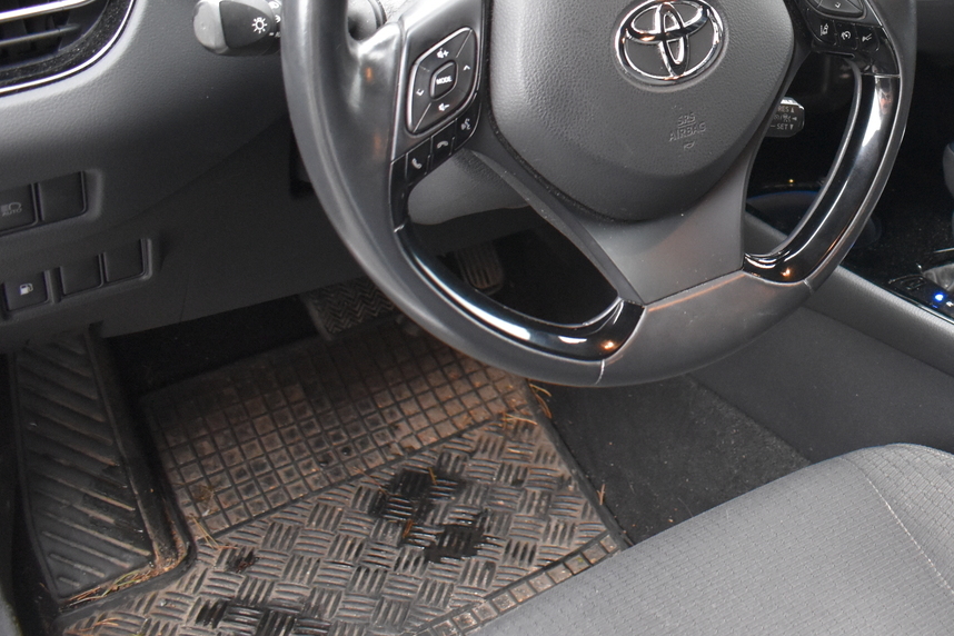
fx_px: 1351
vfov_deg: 26.2
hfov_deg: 36.8
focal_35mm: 51
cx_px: 834
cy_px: 185
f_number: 3.5
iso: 2000
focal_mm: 18
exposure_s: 1/60
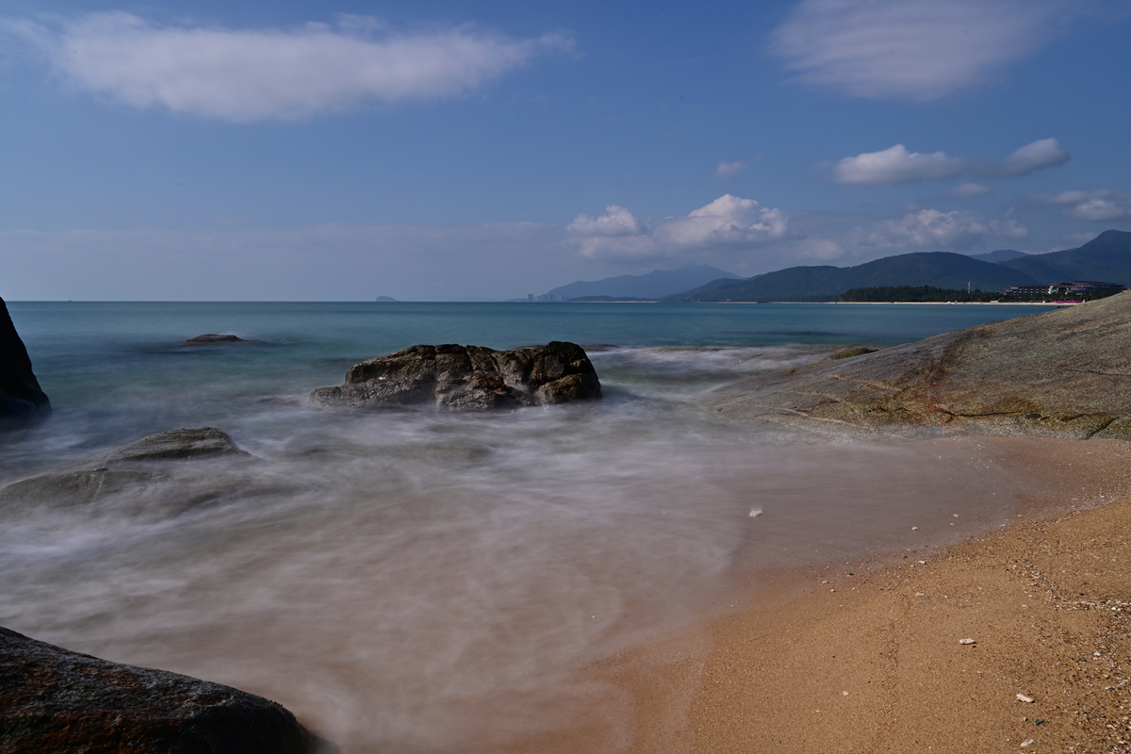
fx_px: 754
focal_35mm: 24
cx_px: 566
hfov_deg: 73.7
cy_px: 377
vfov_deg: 53.1
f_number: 18
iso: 64
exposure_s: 6
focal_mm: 24
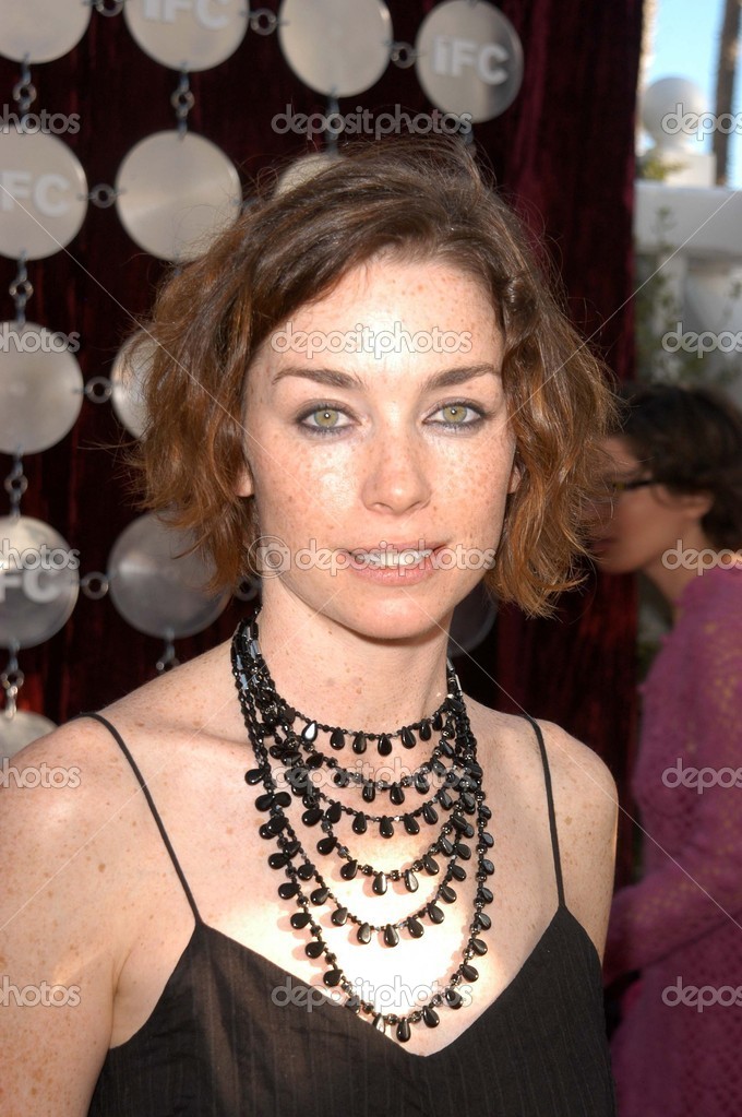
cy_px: 558
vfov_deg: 27.0
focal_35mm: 75
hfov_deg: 18.1
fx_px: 2323
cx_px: 371
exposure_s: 1/180
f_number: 6.3
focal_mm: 50
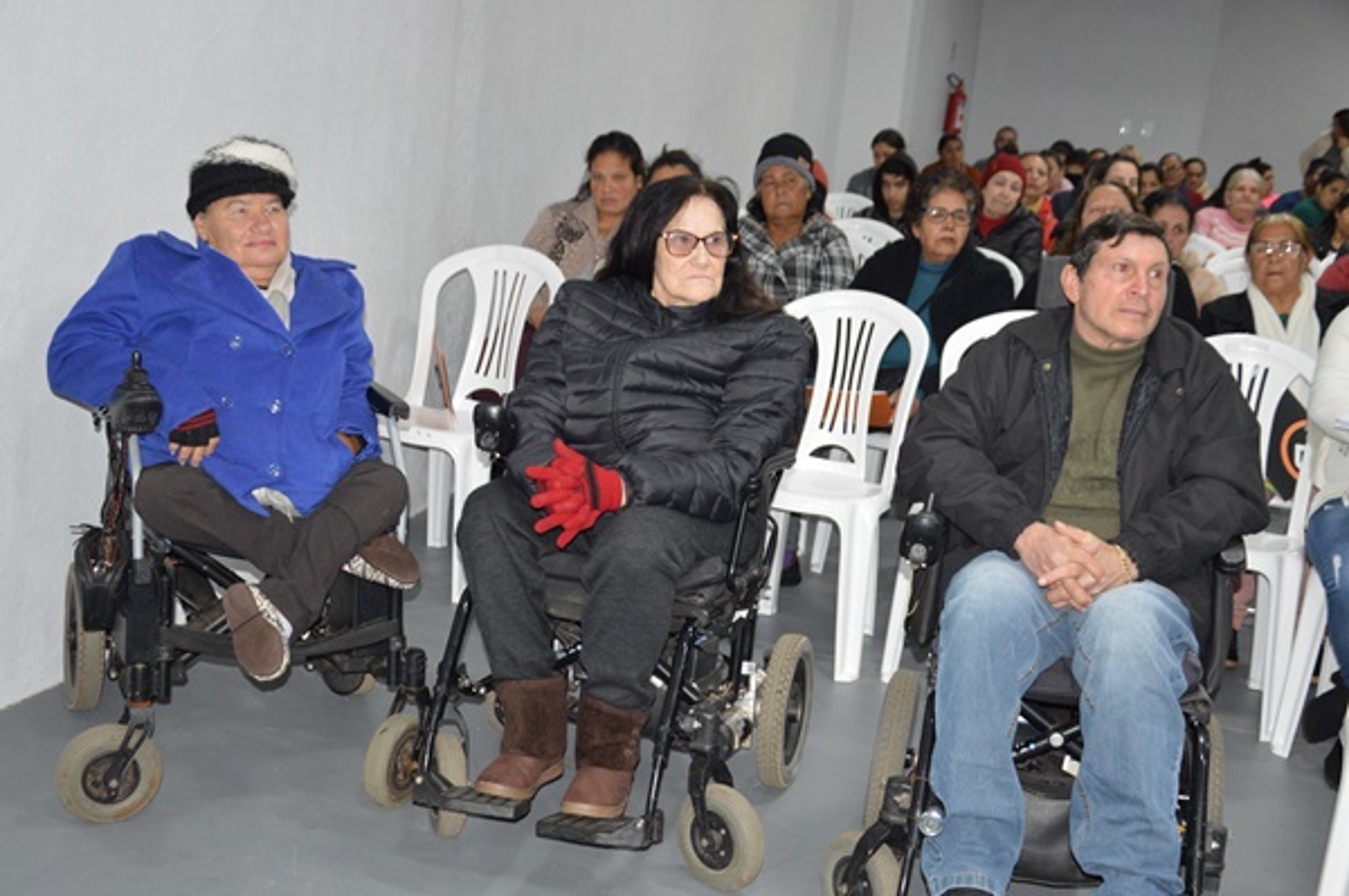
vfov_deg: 29.8
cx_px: 674
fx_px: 1685
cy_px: 448
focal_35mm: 45
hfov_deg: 43.6
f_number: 4.2
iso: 1600
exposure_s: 1/60
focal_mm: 30
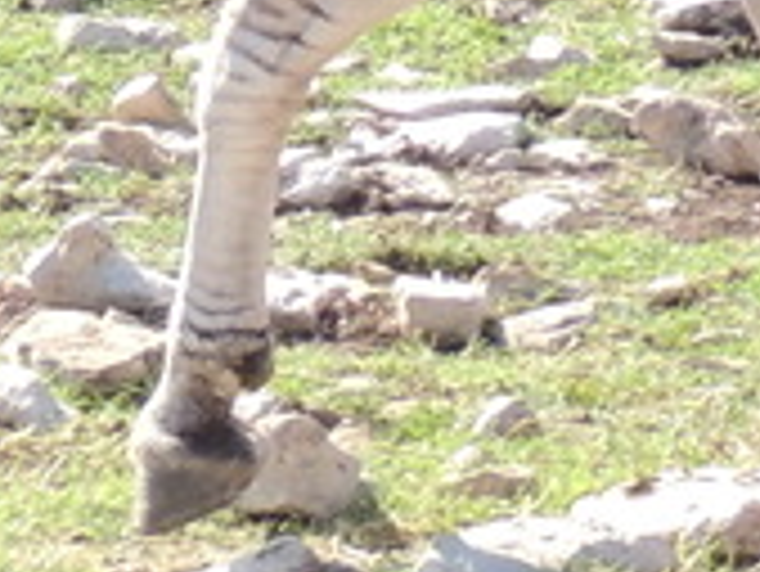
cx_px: 85
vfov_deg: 2.8
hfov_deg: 3.7
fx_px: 11623
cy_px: -793
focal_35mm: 529
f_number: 3.9
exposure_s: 1/400
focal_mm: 12.4
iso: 160
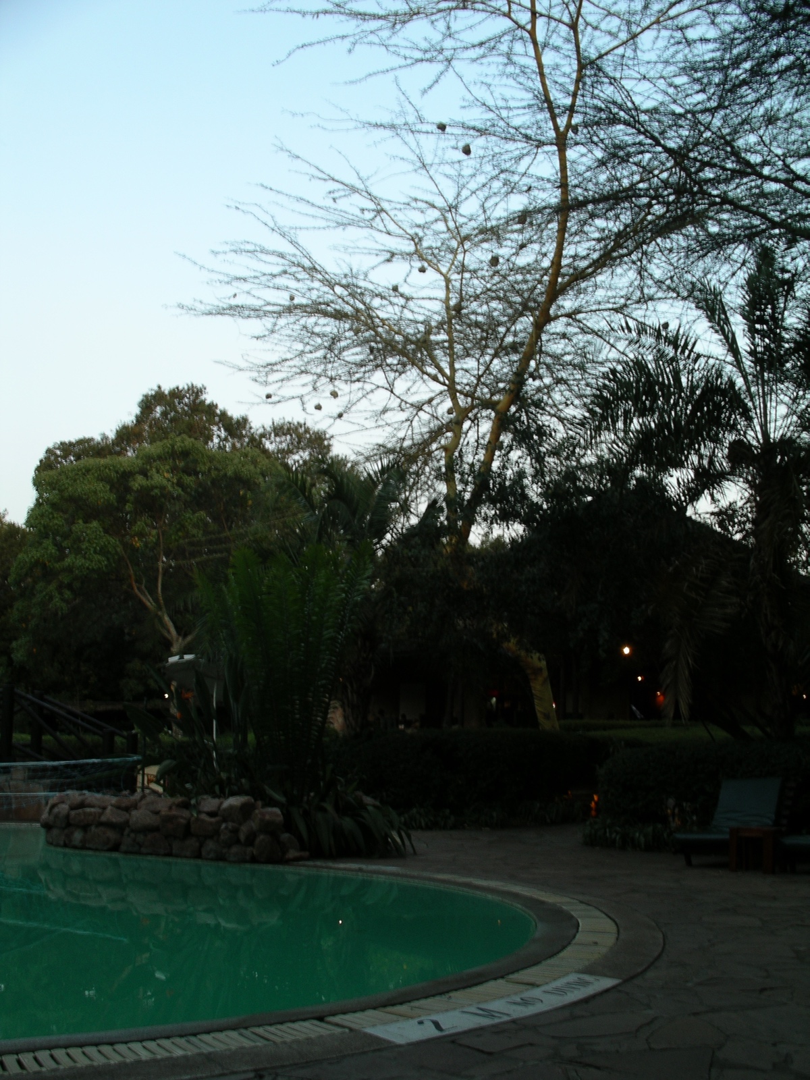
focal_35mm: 37
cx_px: 405
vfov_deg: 50.1
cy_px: 540
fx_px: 1154
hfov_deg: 38.7
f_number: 5.6
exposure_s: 1/4
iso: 64
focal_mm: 7.8
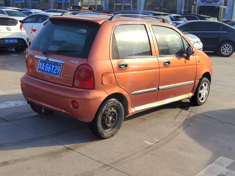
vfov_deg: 31.5
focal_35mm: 46
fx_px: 312
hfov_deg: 41.2
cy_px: 88
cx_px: 118
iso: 338
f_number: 1.9
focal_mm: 5.52
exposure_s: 1/1364
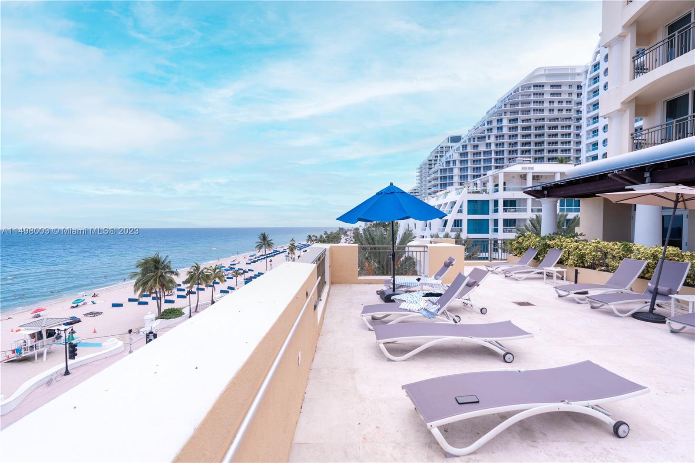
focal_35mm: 16
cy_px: 232
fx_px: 309
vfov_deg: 73.7
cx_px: 348
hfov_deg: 96.7
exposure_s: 1/100
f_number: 5.6
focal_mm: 16
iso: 100
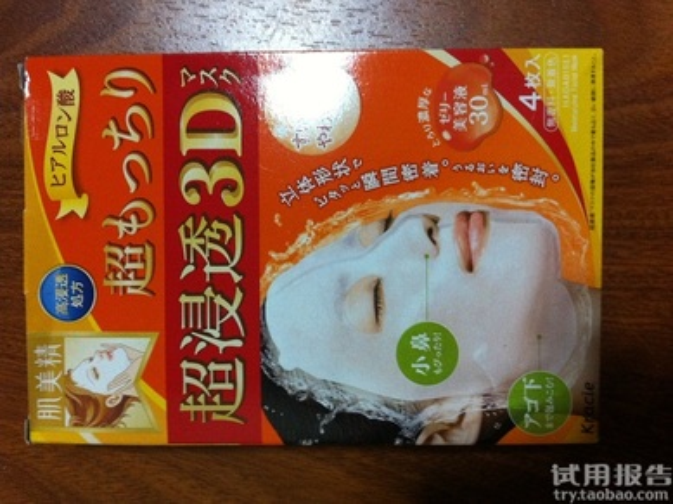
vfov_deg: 40.6
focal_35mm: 35
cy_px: 252
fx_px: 680
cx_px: 336
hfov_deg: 52.7
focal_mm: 3.85
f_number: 2.8
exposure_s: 1/17
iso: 320
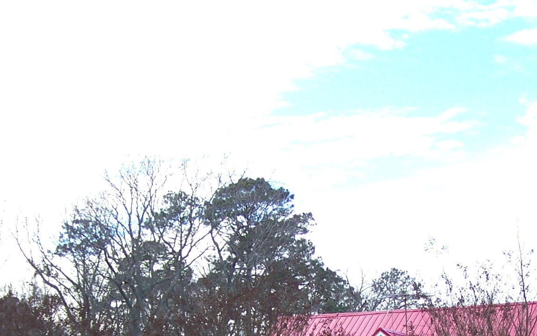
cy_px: 425
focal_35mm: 91
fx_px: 1332
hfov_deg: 22.7
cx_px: 355
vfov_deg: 13.9
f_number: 2.8
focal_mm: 6.3
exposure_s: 1/320
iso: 64
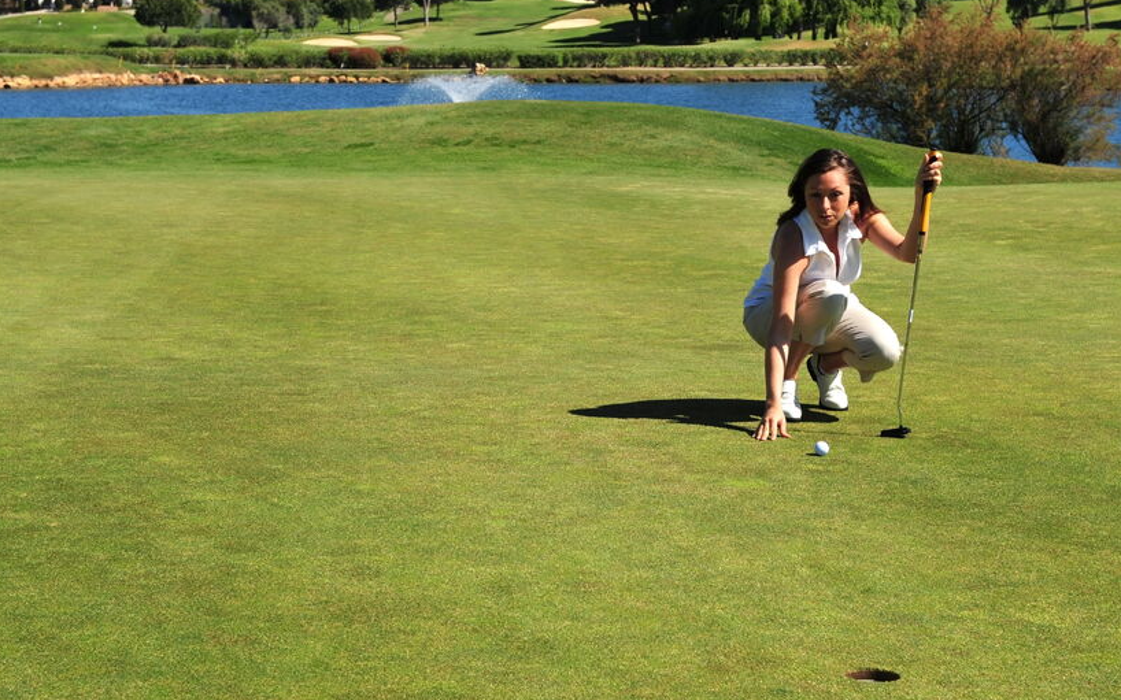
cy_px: 317
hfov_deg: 28.6
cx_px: 610
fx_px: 2199
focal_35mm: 72
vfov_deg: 18.1
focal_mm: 62
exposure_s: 1/500
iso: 200
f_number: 11
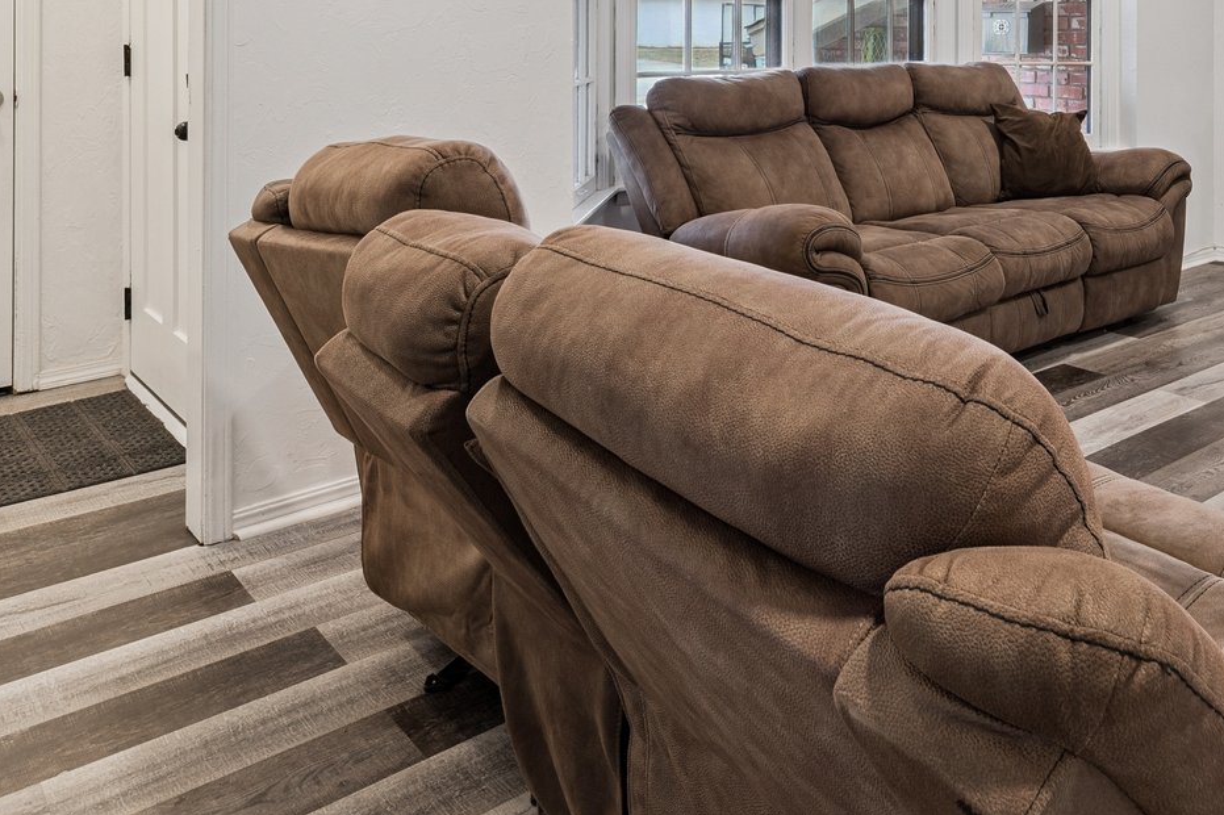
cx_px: 855
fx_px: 1122
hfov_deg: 55.5
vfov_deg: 36.2
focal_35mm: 33
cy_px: 12
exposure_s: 1/15
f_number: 8
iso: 100
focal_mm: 10
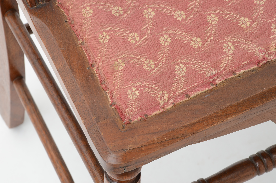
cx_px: 138
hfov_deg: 13.1
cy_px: 92
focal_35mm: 158
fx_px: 1205
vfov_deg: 8.7
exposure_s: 1/100
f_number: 10
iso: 320
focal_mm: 105
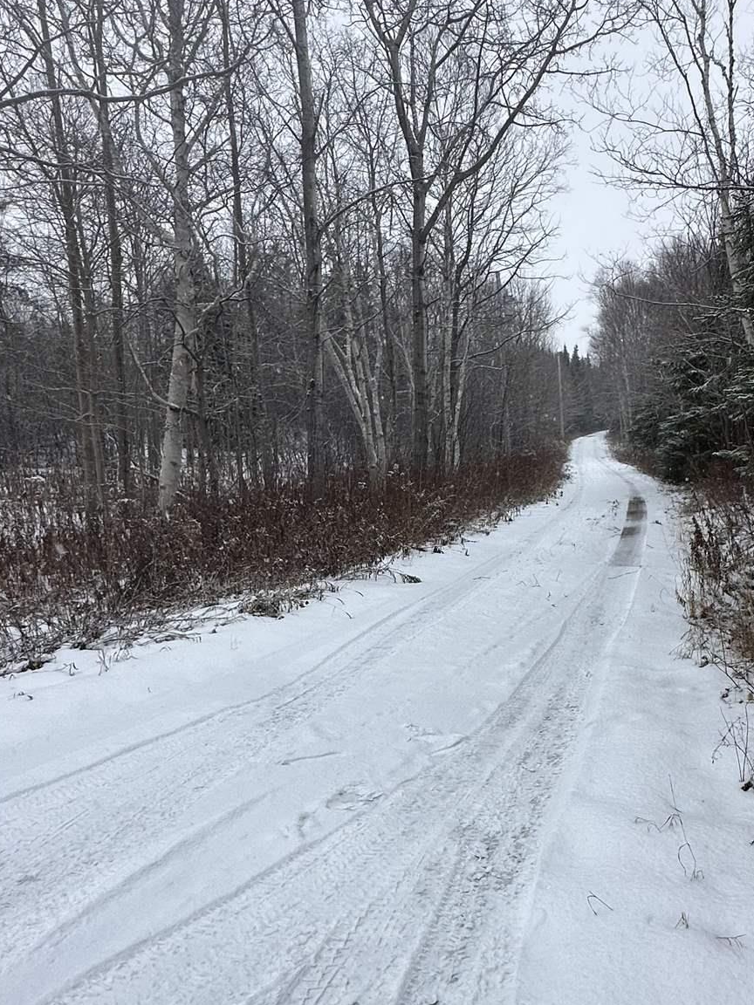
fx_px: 813
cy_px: 589
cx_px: 481
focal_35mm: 28
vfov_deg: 63.0
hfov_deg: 49.2
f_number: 2.2
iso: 40
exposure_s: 1/369
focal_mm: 2.22
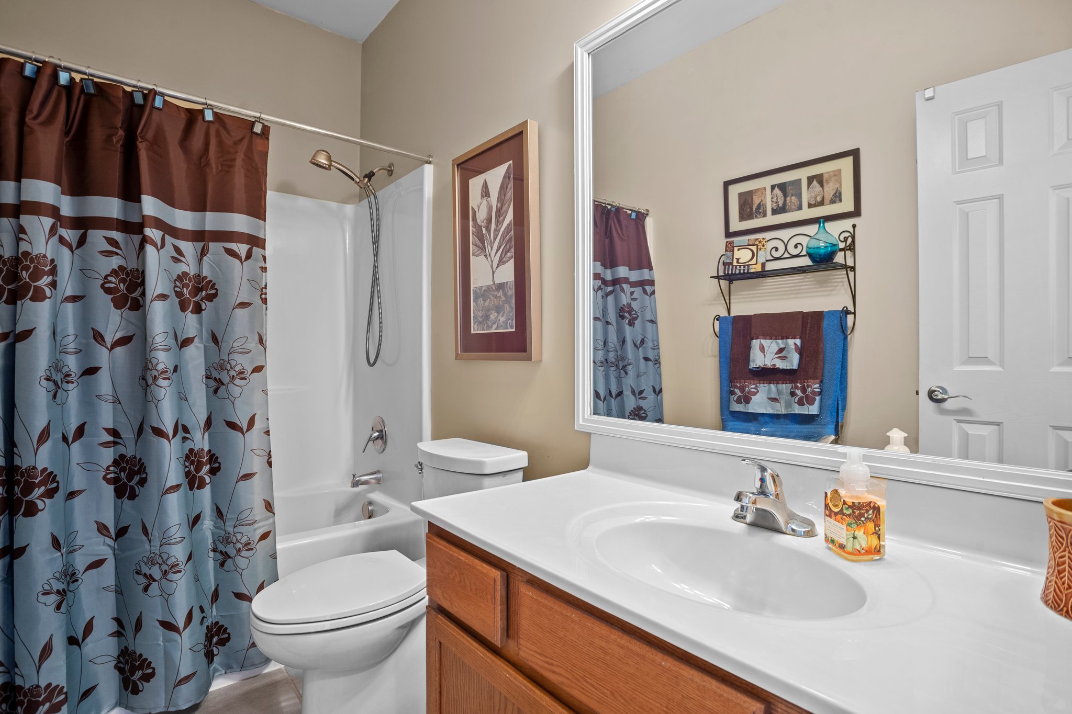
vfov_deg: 70.4
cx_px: 536
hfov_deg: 93.3
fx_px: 506
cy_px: 357
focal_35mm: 17
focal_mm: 17
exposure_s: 1.6
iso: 400
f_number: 8
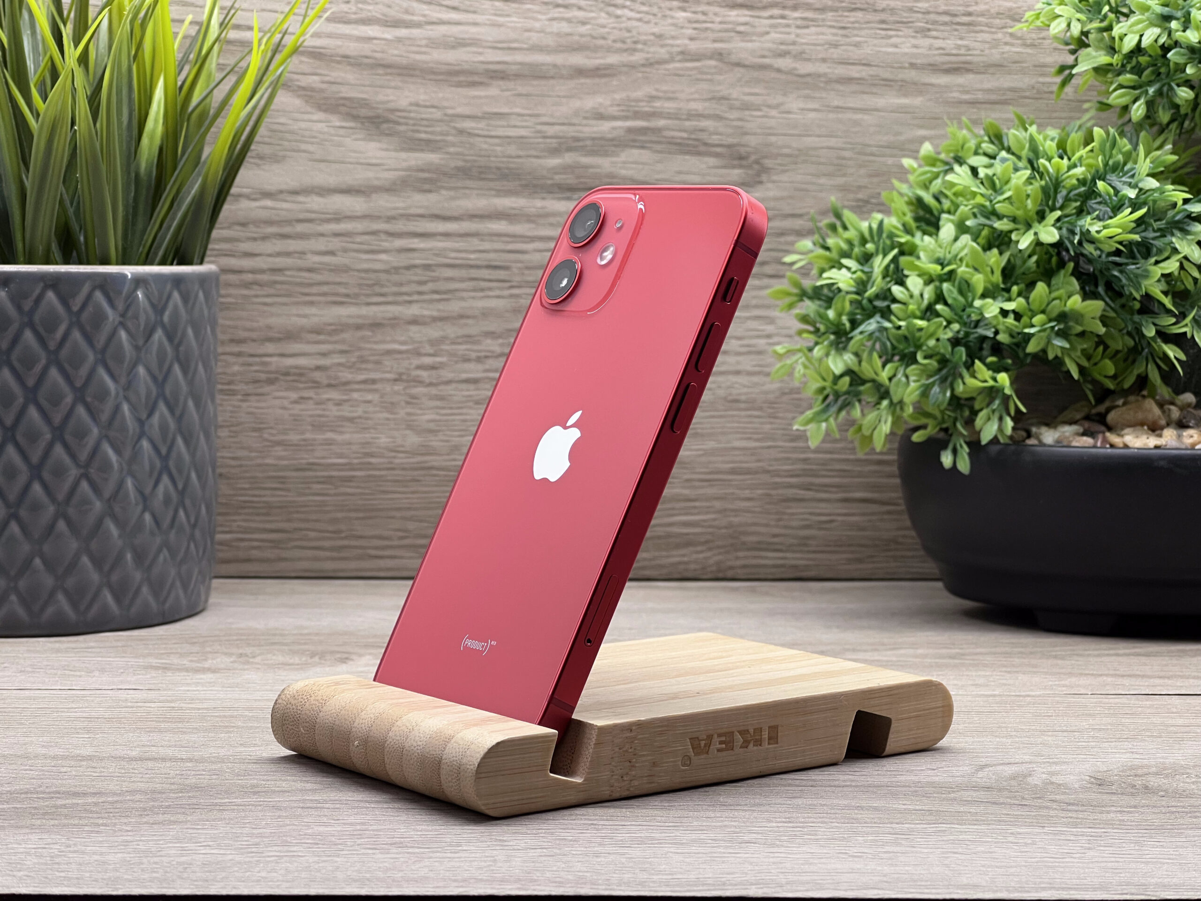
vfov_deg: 19.1
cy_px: 450
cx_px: 600
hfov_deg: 25.3
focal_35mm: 77
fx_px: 2672
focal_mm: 9
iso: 80
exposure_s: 1/100
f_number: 2.8
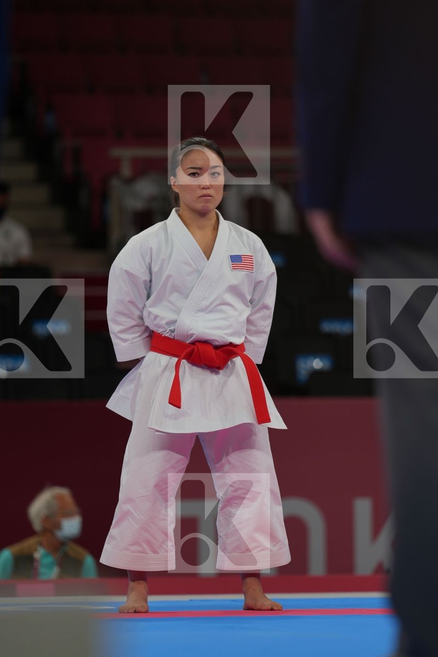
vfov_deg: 6.9
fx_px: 5475
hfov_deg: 4.6
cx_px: 219
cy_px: 328
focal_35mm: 300
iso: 200
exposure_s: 1/500
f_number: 2.8
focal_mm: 200
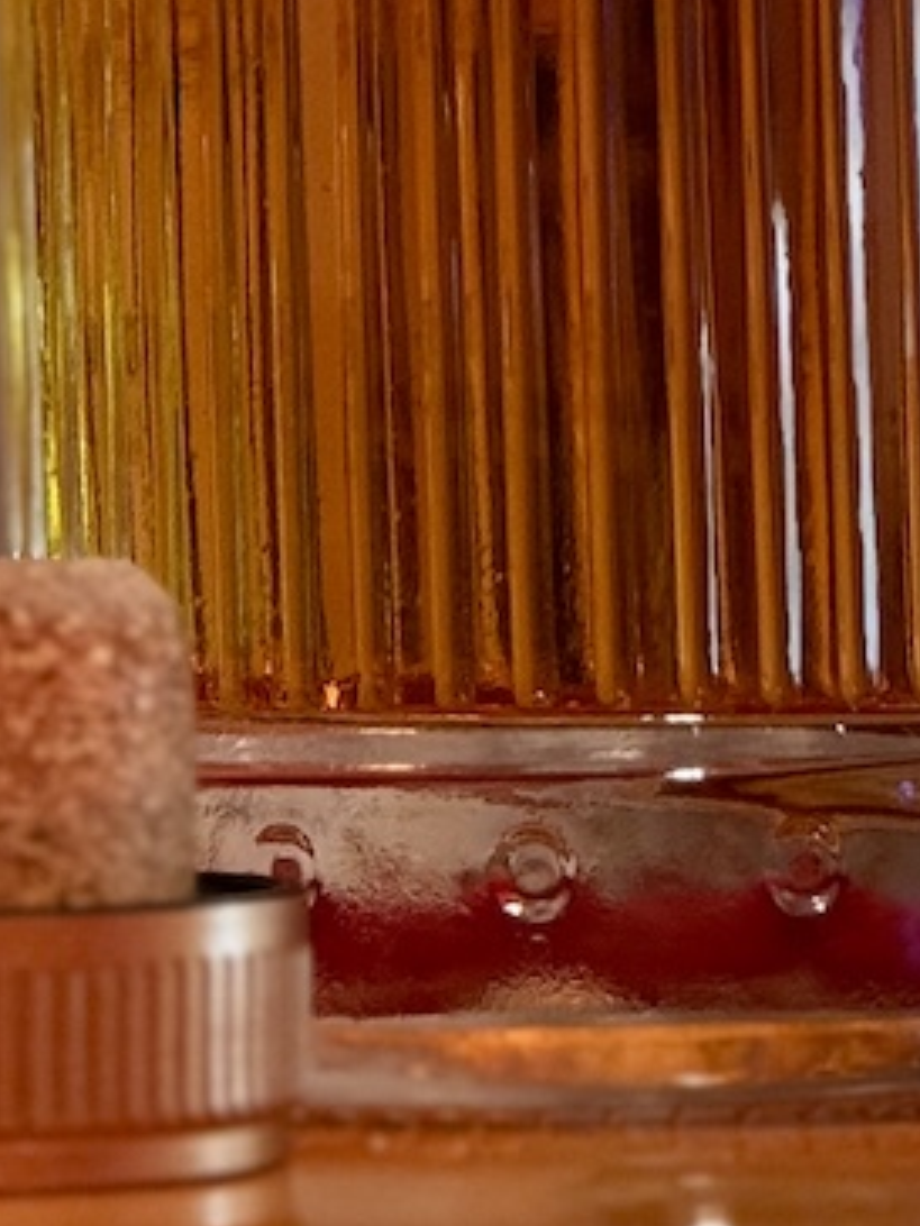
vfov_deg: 11.1
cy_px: -728
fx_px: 5989
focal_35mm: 169
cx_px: 249
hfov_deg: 8.8
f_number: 1.78
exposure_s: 1/22
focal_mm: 6.76
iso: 640
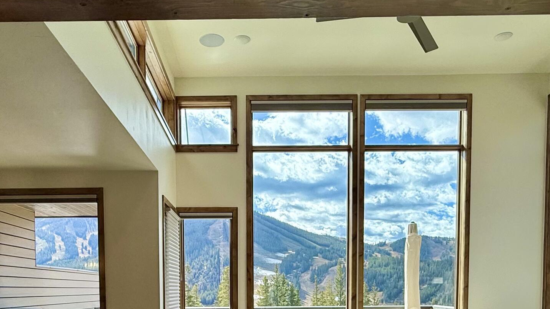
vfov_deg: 33.4
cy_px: 312
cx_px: 244
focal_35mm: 32
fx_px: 467
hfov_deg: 60.9
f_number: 2.2
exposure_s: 1/625
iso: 64
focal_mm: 2.22
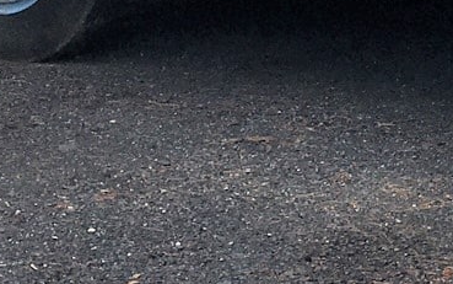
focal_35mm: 168
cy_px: -338
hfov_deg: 11.8
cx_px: 710
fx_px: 2075
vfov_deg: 7.4
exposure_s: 1/927
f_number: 2.2
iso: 25
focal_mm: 4.15
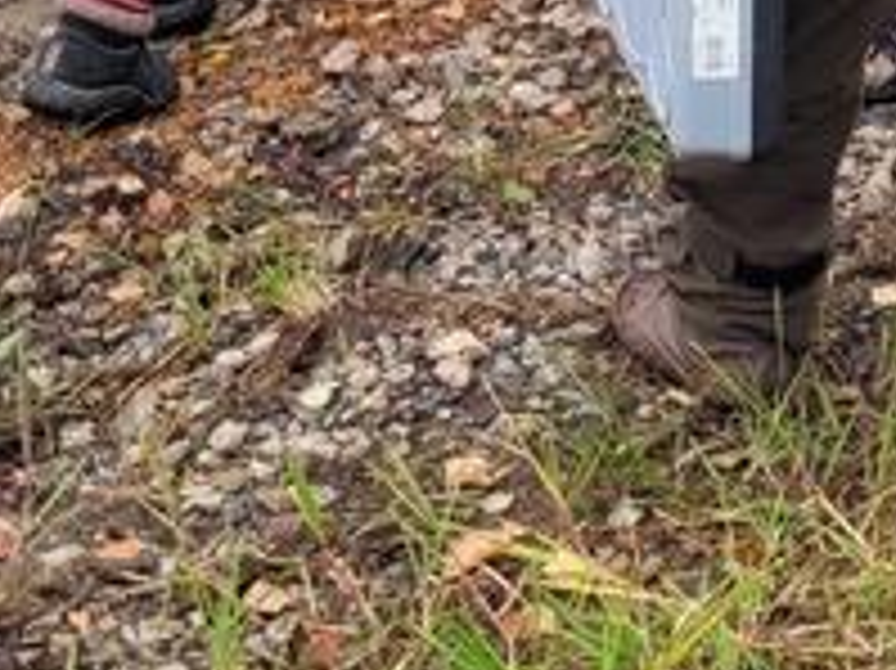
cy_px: -751
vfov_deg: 10.5
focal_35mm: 127
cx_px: 601
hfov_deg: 15.5
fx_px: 3285
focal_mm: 5.4
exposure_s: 1/337
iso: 40
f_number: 1.8
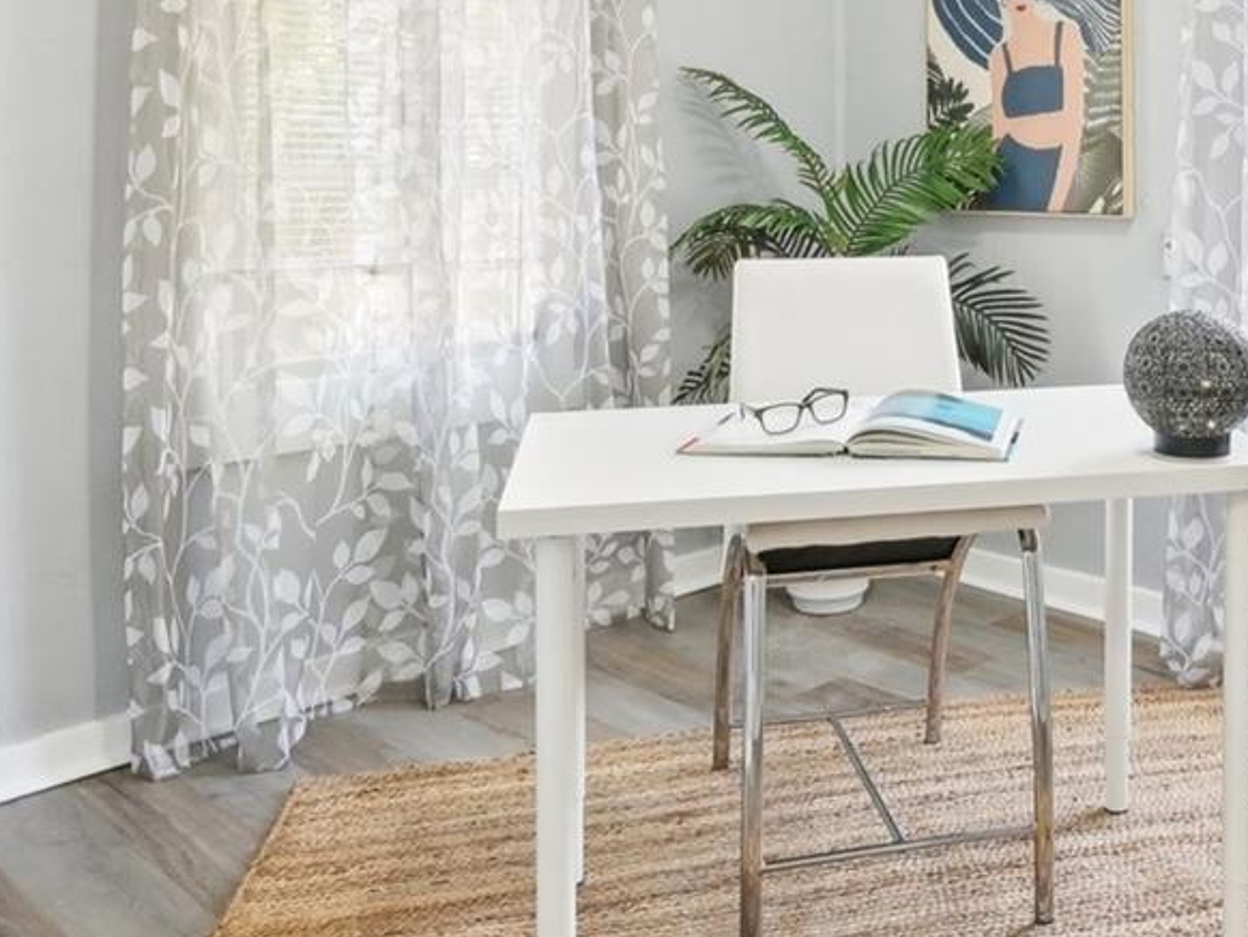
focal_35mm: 37
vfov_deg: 37.1
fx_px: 1334
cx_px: 986
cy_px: 162
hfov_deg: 47.6
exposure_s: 1/13
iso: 400
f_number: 8
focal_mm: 14
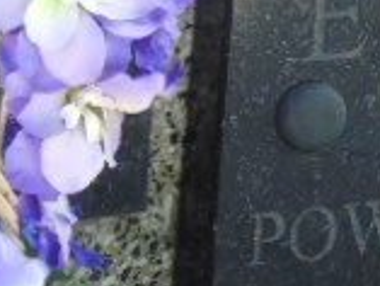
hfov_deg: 3.0
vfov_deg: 2.3
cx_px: 702
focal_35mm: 659
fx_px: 7240
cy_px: 153
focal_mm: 29
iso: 250
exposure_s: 1/125
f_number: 4.9
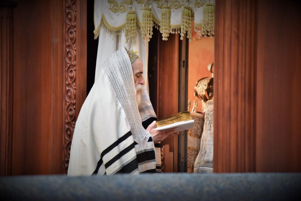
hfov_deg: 10.3
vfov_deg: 6.9
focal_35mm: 200
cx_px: 150
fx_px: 1672
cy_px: 100
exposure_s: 1/400
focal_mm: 200
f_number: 2.8
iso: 2000
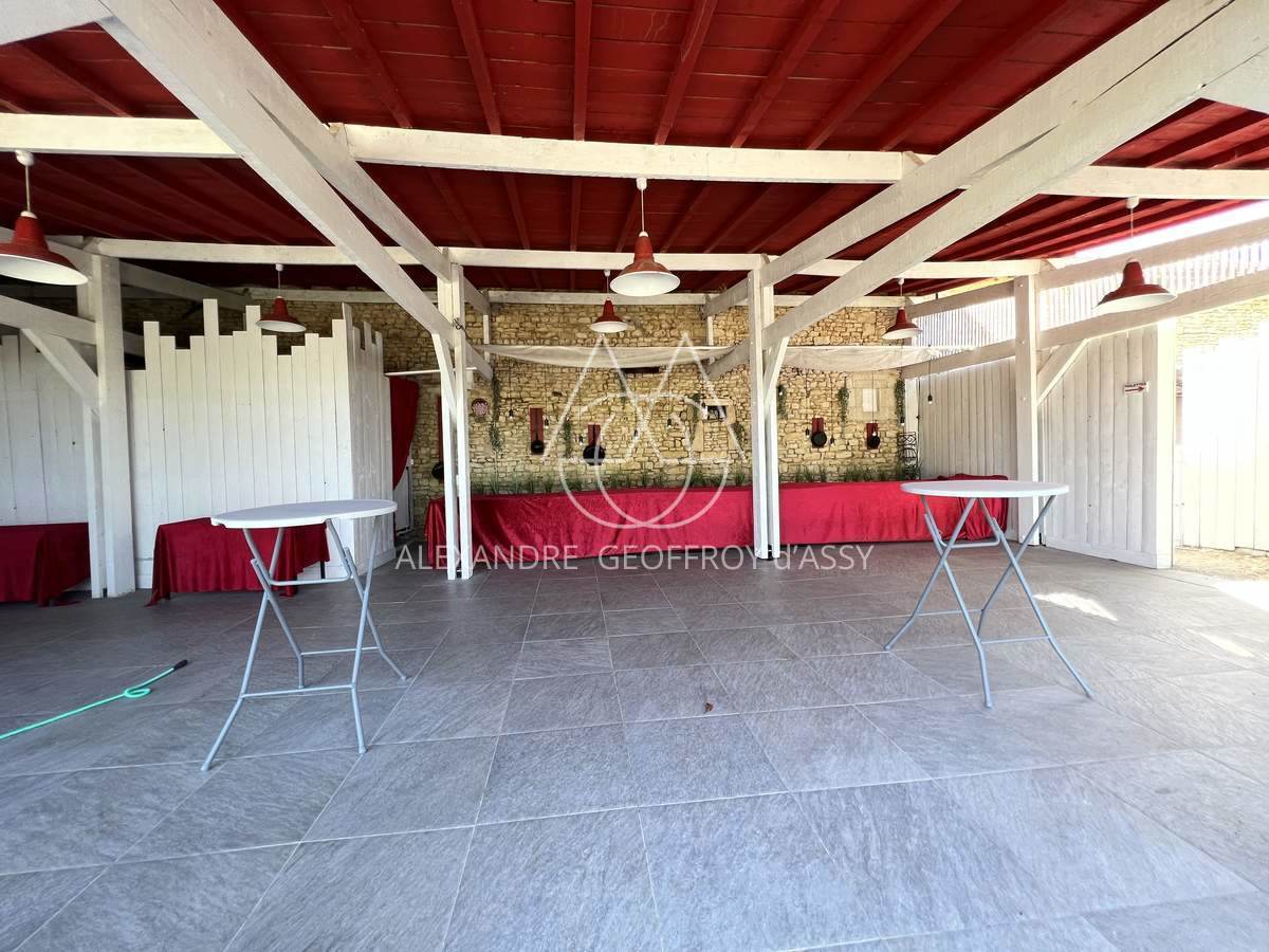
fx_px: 477
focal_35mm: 13
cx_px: 634
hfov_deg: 106.2
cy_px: 476
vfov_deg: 89.9
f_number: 1.8
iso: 64
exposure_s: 1/99
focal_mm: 1.57
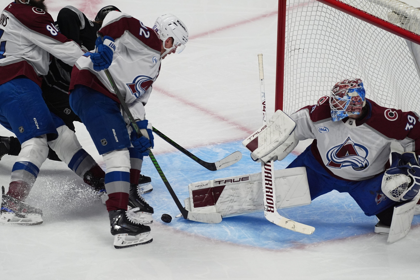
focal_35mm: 600
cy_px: 140
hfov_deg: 3.4
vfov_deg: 2.3
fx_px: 7000
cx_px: 210
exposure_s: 1/2000
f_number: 4
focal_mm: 600
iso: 2500
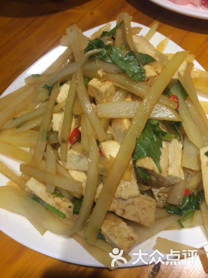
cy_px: 139
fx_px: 232
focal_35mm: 29
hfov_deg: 48.2
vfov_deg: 61.7
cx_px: 104
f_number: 2.2
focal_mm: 4.15
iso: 50
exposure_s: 1/50
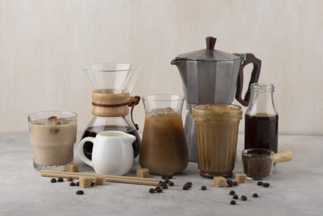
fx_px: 943
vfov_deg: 13.1
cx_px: 162
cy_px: 108
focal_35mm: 105
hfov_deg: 19.4
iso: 100
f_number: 9
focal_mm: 105
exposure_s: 1/100
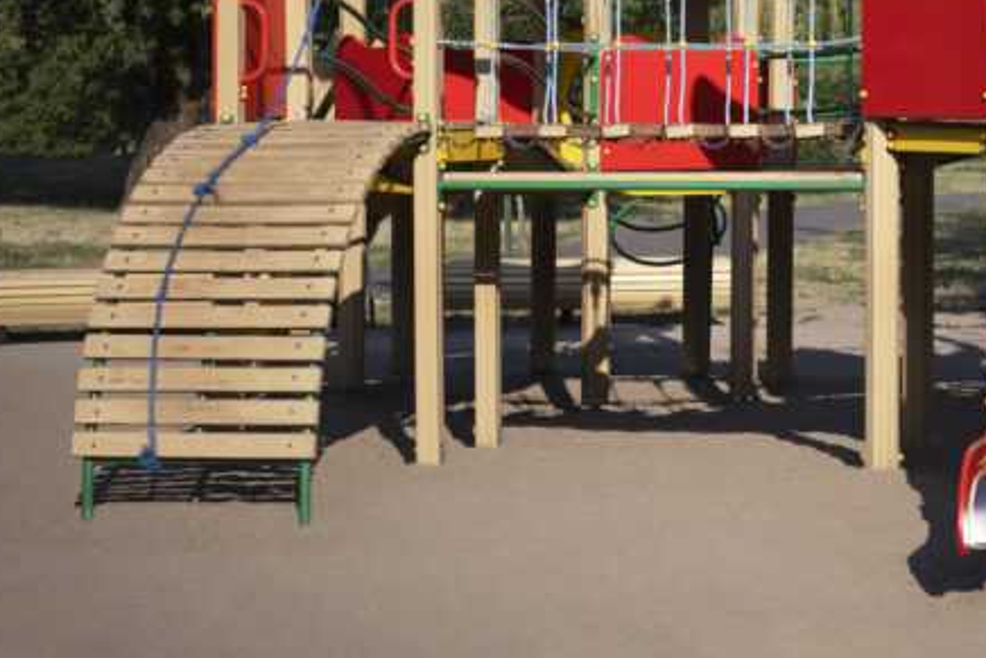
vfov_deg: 10.4
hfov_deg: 15.4
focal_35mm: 132
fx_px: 3616
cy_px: 86
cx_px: 798
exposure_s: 1/3200
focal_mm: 50
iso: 80
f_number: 2
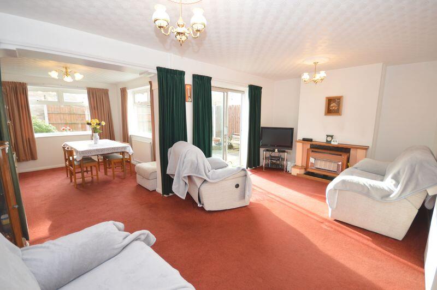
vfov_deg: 77.2
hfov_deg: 100.4
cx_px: 218
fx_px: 182
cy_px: 145
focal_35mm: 15
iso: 400
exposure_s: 1/100
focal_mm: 10
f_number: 4.5
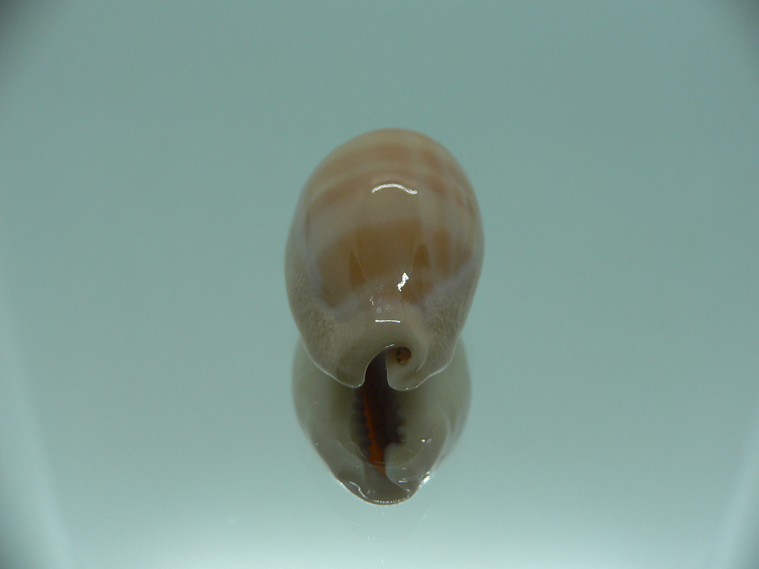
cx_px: 380
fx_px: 767
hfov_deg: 52.6
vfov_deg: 40.7
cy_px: 284
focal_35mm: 35
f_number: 2.8
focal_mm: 4.6
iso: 80
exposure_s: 1/80
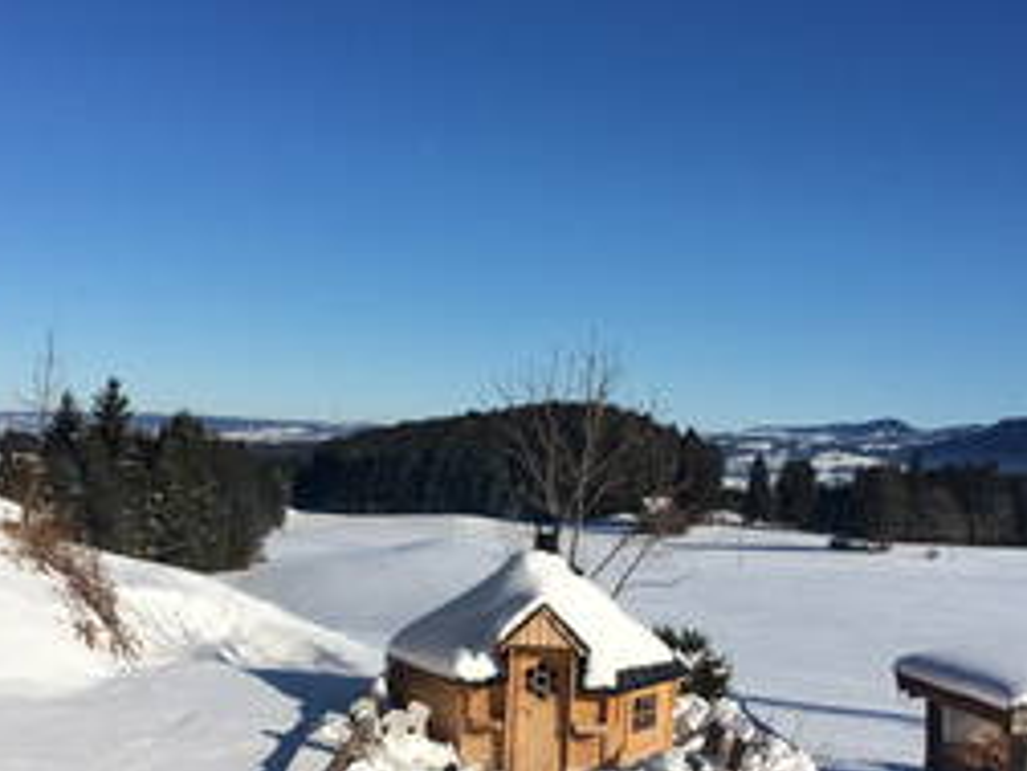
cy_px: 473
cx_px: 509
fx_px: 1365
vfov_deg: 31.4
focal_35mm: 46
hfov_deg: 41.2
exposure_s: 1/5882
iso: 32
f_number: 2.2
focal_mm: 4.15
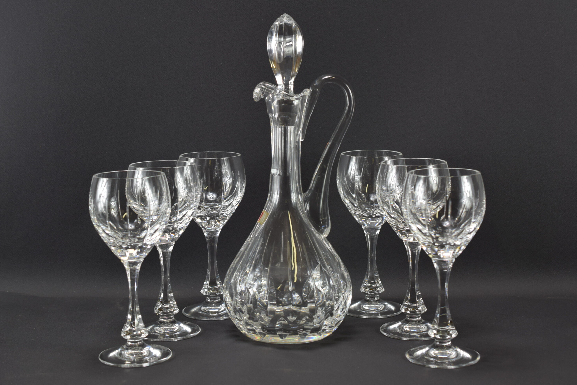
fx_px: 978
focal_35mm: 61
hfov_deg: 32.9
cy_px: 192
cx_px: 288
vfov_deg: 22.3
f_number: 5.6
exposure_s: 1/125
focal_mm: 40
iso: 400
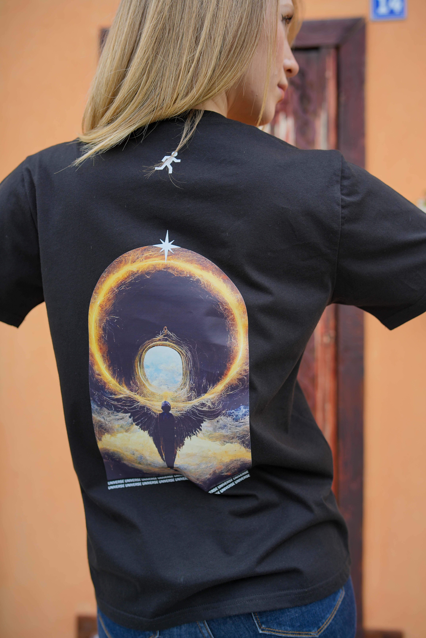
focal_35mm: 35
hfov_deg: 37.9
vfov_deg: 54.4
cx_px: 213
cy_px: 319
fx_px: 621
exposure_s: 1/320
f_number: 2.8
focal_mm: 35
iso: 100
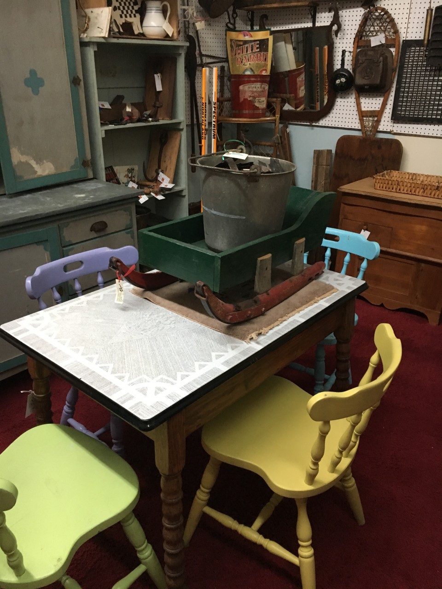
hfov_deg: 48.2
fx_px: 494
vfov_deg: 61.7
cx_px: 221
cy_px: 294
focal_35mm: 29
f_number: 2.2
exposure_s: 1/20
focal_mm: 4.15
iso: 200
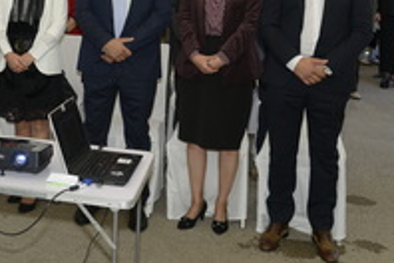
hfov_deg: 31.8
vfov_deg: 21.7
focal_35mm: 61
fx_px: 668
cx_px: 66
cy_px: 16
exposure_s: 1/400
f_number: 5.6
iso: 800
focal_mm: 31
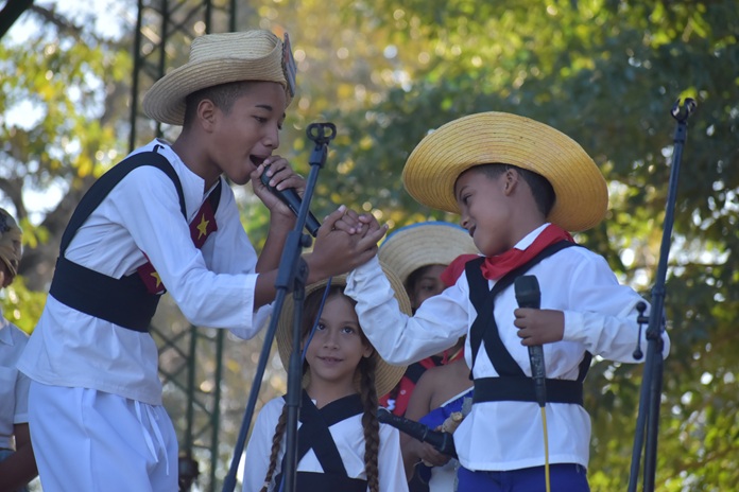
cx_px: 370
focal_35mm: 240
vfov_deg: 5.7
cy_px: 246
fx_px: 4926
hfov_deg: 8.6
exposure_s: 1/1000
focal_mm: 160
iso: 800
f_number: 5
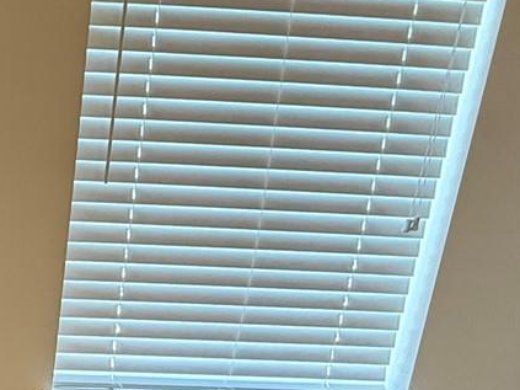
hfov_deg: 31.7
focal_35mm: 53
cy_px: 495
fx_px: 796
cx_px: -64
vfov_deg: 24.4
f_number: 2.2
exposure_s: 1/120
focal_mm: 2.22
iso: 320
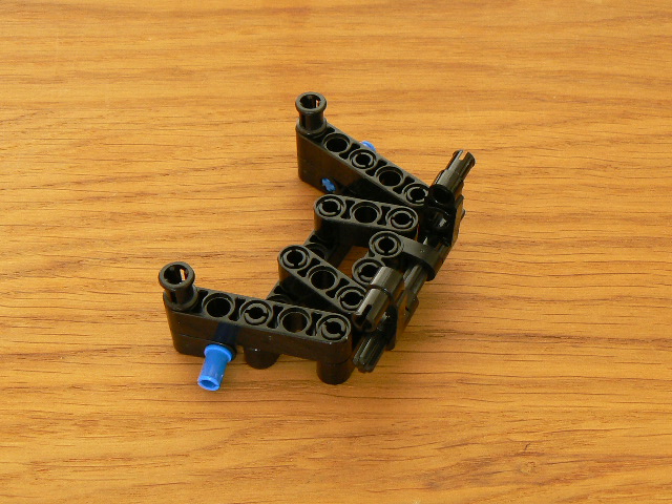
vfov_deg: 29.1
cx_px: 336
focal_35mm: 50
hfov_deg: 38.2
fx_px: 971
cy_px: 252
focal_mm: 6.1
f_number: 3.6
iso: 100
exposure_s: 1
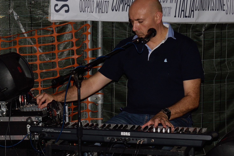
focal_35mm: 134
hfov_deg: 15.3
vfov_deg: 10.2
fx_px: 870
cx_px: 54
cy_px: 61
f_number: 10
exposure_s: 1/60
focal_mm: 55
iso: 800
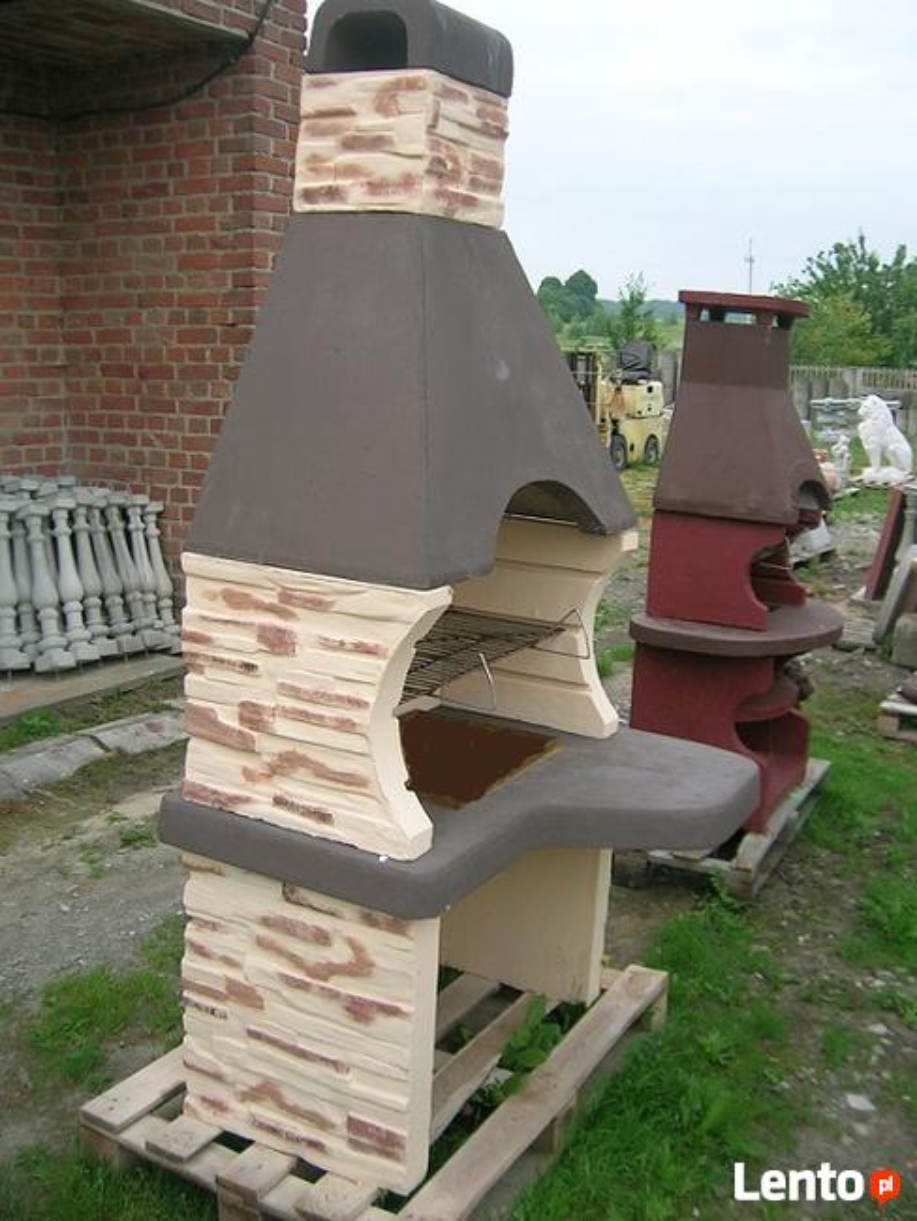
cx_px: 458
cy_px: 610
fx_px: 1235
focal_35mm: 35
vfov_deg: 52.6
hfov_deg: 40.7
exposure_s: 1/272
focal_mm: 5.4
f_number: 2.8
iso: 50
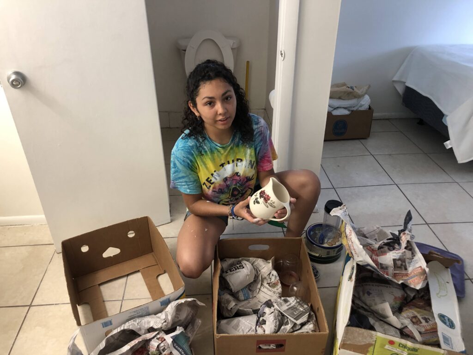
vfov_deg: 49.7
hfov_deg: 63.4
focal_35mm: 28
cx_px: 236
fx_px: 383
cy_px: 178
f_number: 1.8
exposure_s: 1/120
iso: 160
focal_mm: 3.99
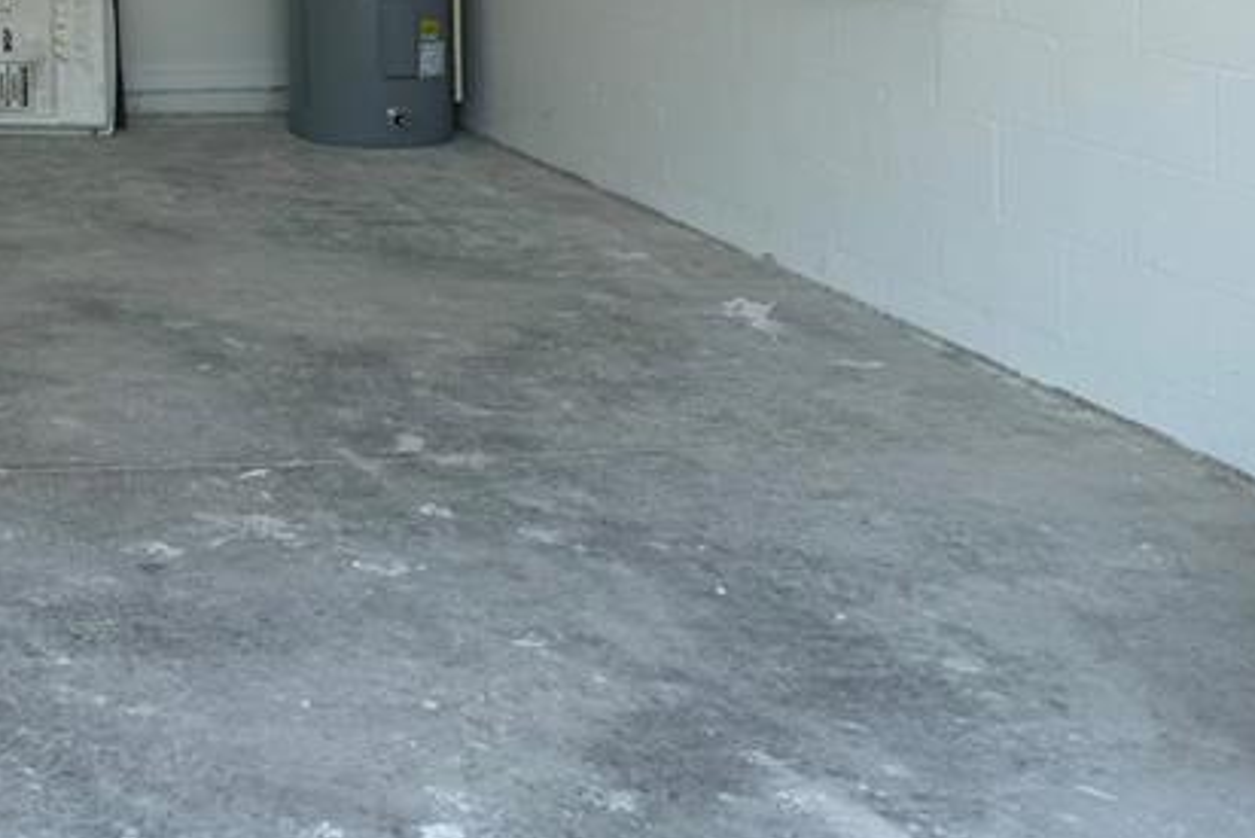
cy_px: -210
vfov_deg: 20.3
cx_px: -271
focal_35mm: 62
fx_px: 2162
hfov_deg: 28.1
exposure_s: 1/1131
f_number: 1.78
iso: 80
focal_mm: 6.76
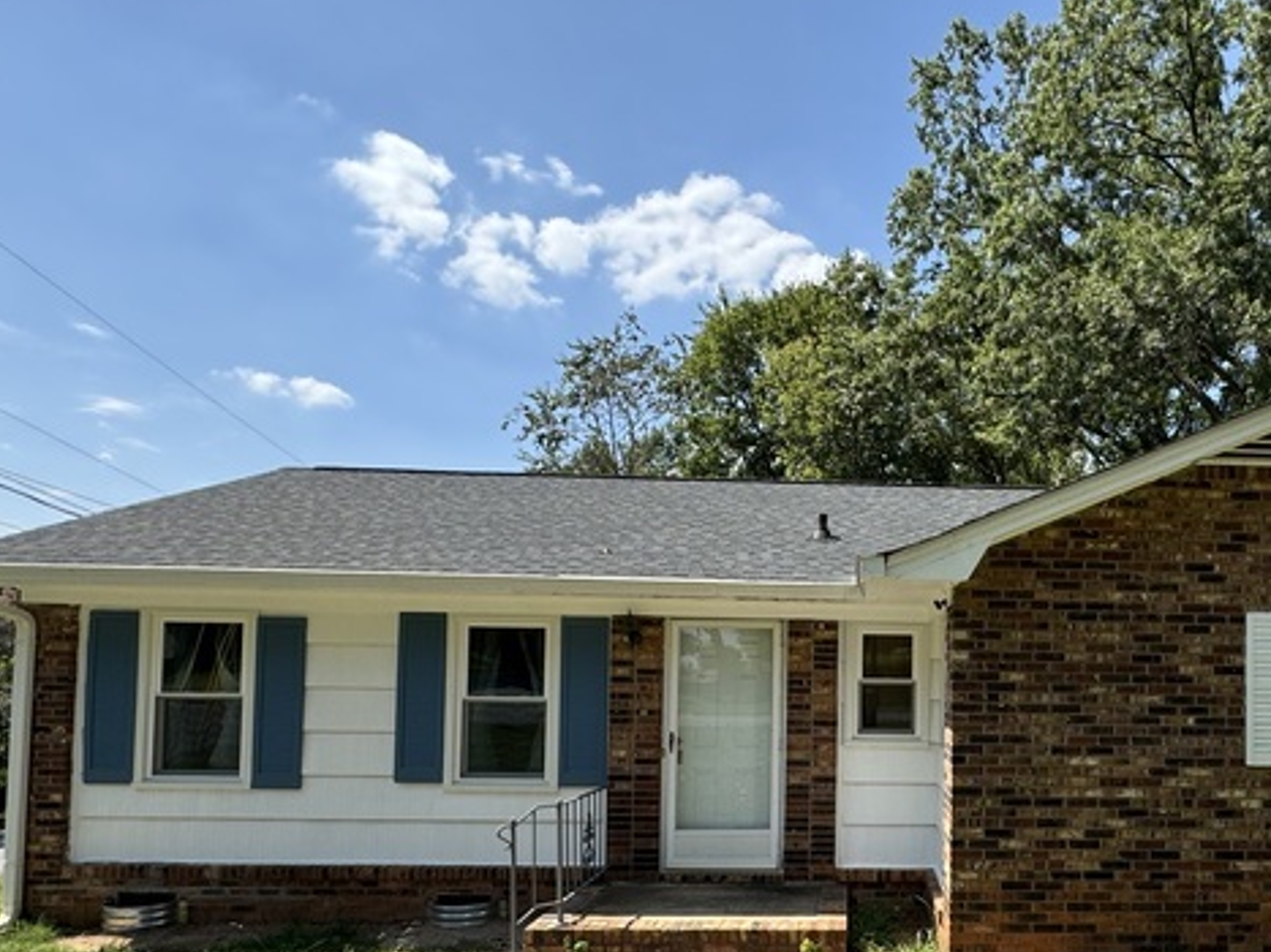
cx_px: 901
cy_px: 647
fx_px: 881
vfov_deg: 55.4
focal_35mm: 24
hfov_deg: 68.4
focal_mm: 2.22
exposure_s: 1/756
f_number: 2.2
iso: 40
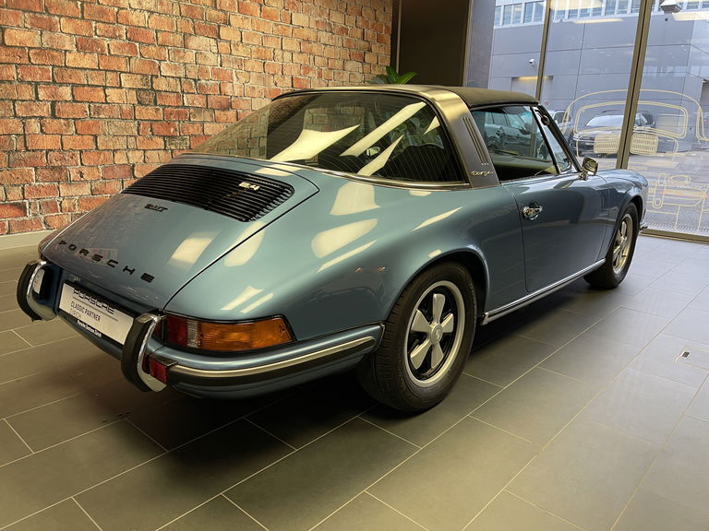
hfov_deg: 69.4
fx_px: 512
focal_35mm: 25
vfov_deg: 54.9
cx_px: 354
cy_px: 266
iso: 80
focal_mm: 5.1
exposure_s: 1/50
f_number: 1.6
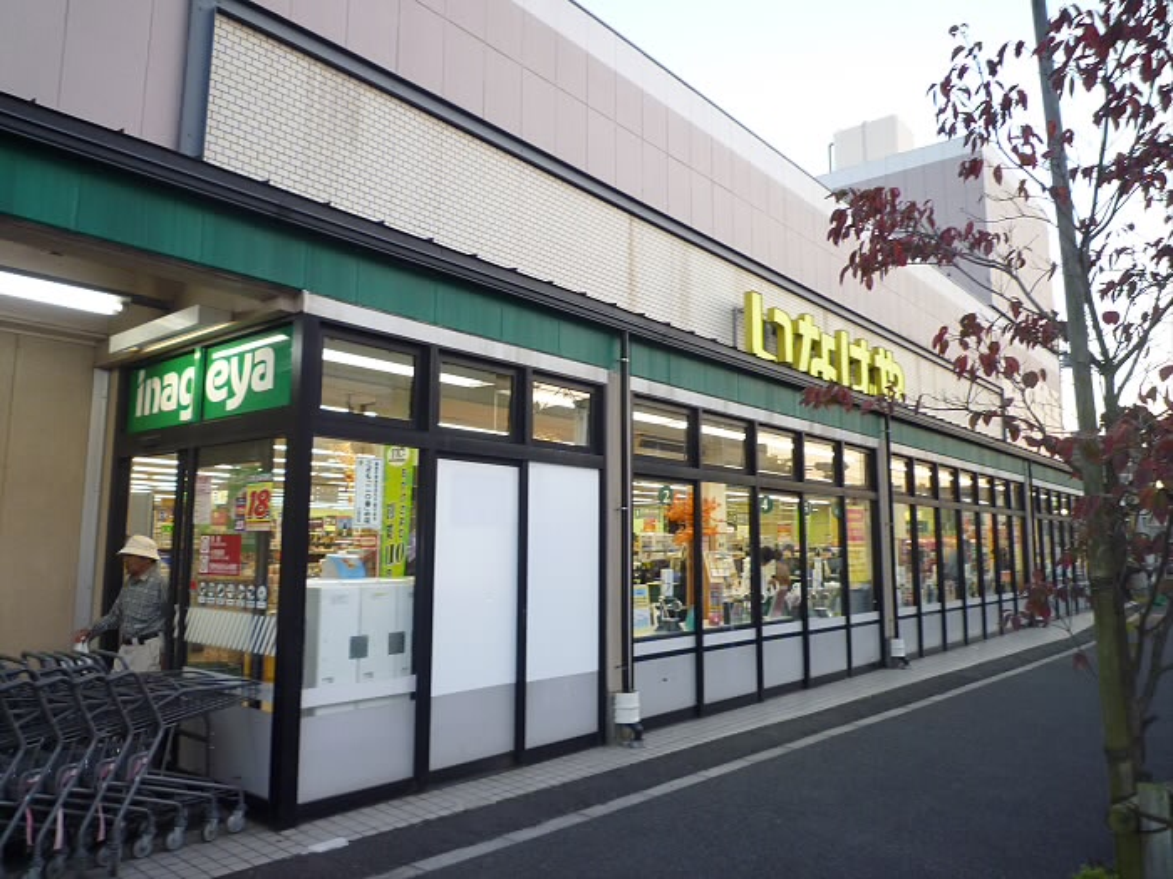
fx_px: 847
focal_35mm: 25
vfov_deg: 54.9
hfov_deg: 69.4
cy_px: 440
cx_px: 586
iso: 100
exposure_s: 1/30
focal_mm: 4.4
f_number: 2.8
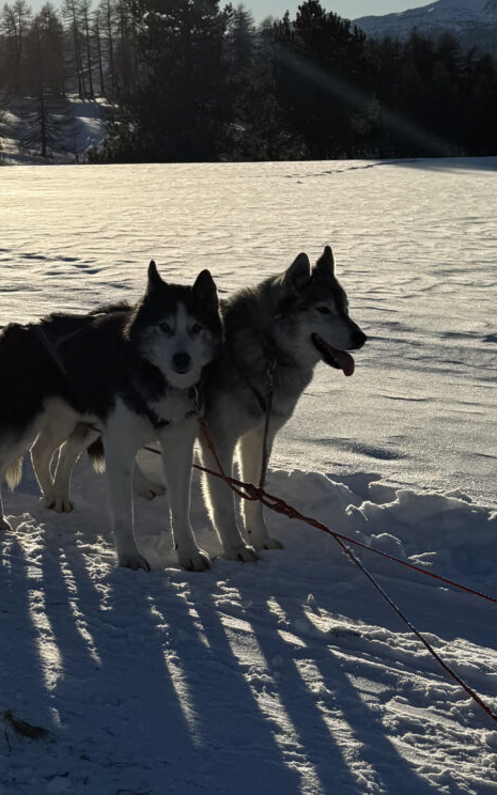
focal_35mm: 35
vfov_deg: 55.3
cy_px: 386
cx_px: -46
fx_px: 759
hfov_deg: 32.1
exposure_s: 1/20000
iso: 64
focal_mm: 6.76
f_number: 1.78
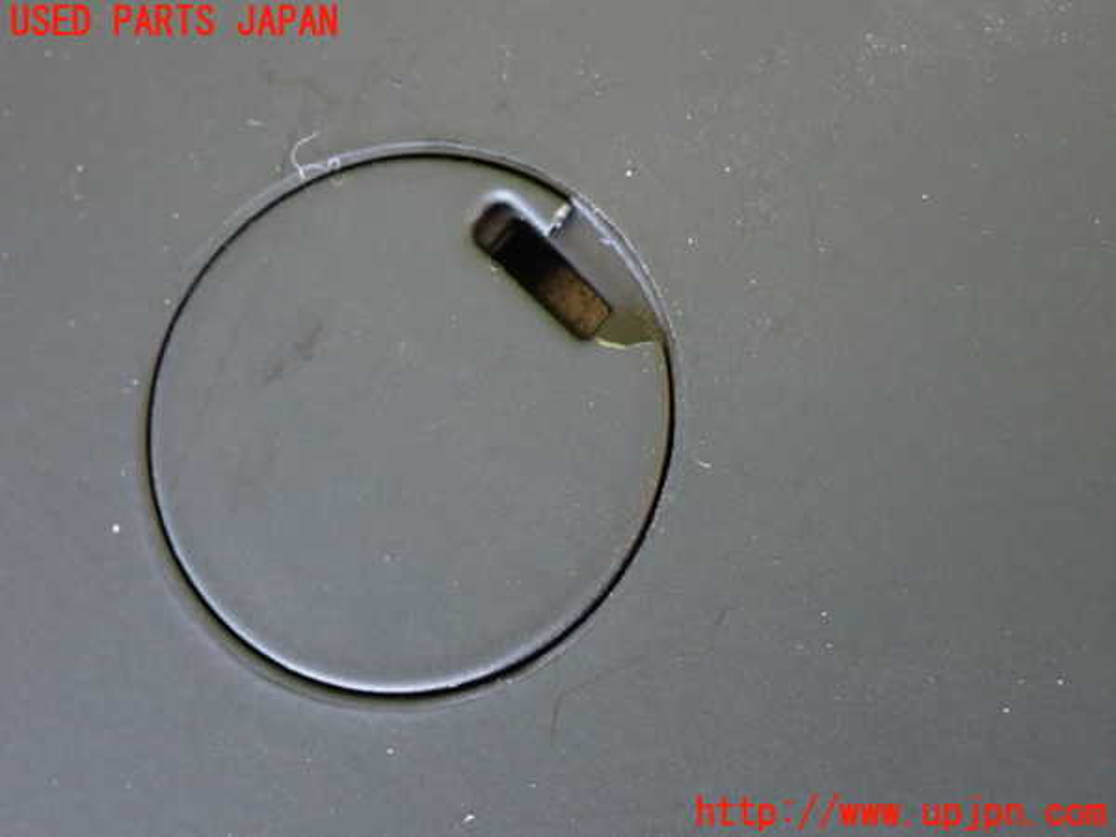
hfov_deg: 27.4
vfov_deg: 20.7
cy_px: 418
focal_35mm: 71
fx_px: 2289
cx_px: 558
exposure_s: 1/15
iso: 1250
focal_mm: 12.73
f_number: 3.9
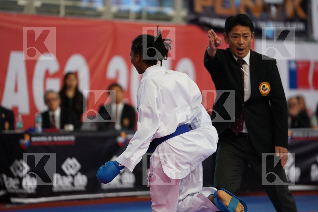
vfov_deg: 6.9
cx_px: 159
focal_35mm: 200
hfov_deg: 10.3
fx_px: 1767
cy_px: 106
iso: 2500
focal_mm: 200
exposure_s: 1/1000
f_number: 2.8
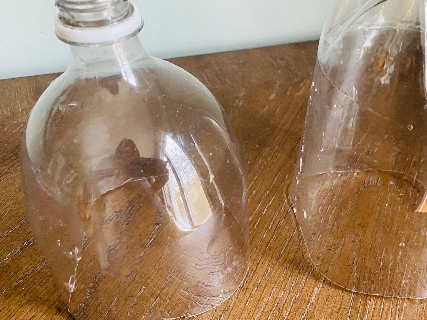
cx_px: 275
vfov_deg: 38.6
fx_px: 456
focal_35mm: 37
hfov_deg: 49.5
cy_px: 185
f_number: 1.8
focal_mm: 4.25
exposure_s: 1/40
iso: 400
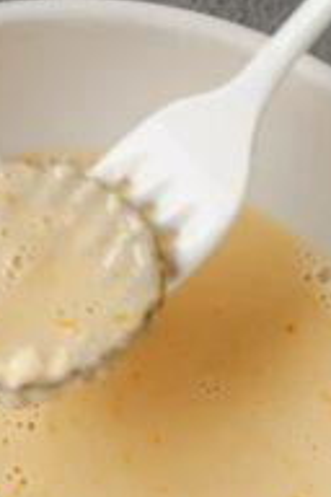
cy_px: 129
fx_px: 2689
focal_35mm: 195
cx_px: 50
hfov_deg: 7.0
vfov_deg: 10.5
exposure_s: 1/13
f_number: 5.6
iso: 250
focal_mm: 50
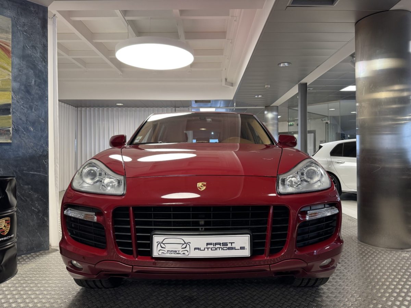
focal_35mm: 24
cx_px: 206
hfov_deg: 71.6
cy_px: 154
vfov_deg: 56.8
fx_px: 285
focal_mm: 6.76
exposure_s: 1/100
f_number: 1.78
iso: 160
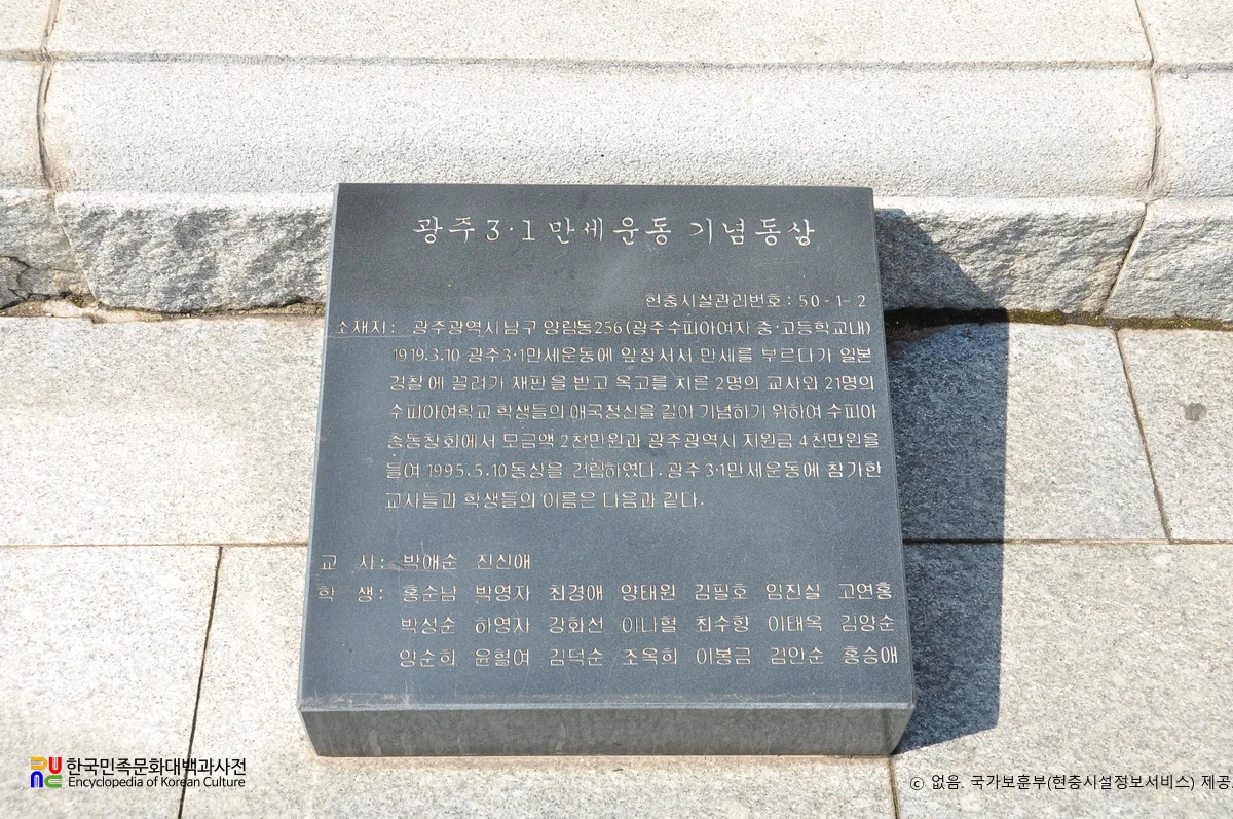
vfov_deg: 30.8
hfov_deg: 45.0
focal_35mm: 44
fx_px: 1488
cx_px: 616
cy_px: 410
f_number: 8
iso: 200
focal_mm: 29
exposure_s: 1/250
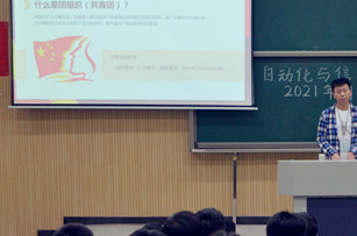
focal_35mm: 125
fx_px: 1236
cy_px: 161
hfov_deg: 16.1
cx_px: 344
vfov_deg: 10.9
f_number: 5.6
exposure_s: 1/100
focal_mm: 32
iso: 1000
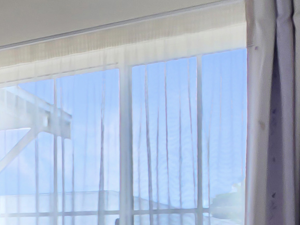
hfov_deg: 22.3
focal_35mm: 60
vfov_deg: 21.1
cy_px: 325
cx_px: -215
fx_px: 520
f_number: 2.2
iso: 50
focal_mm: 2.2
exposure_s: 1/100
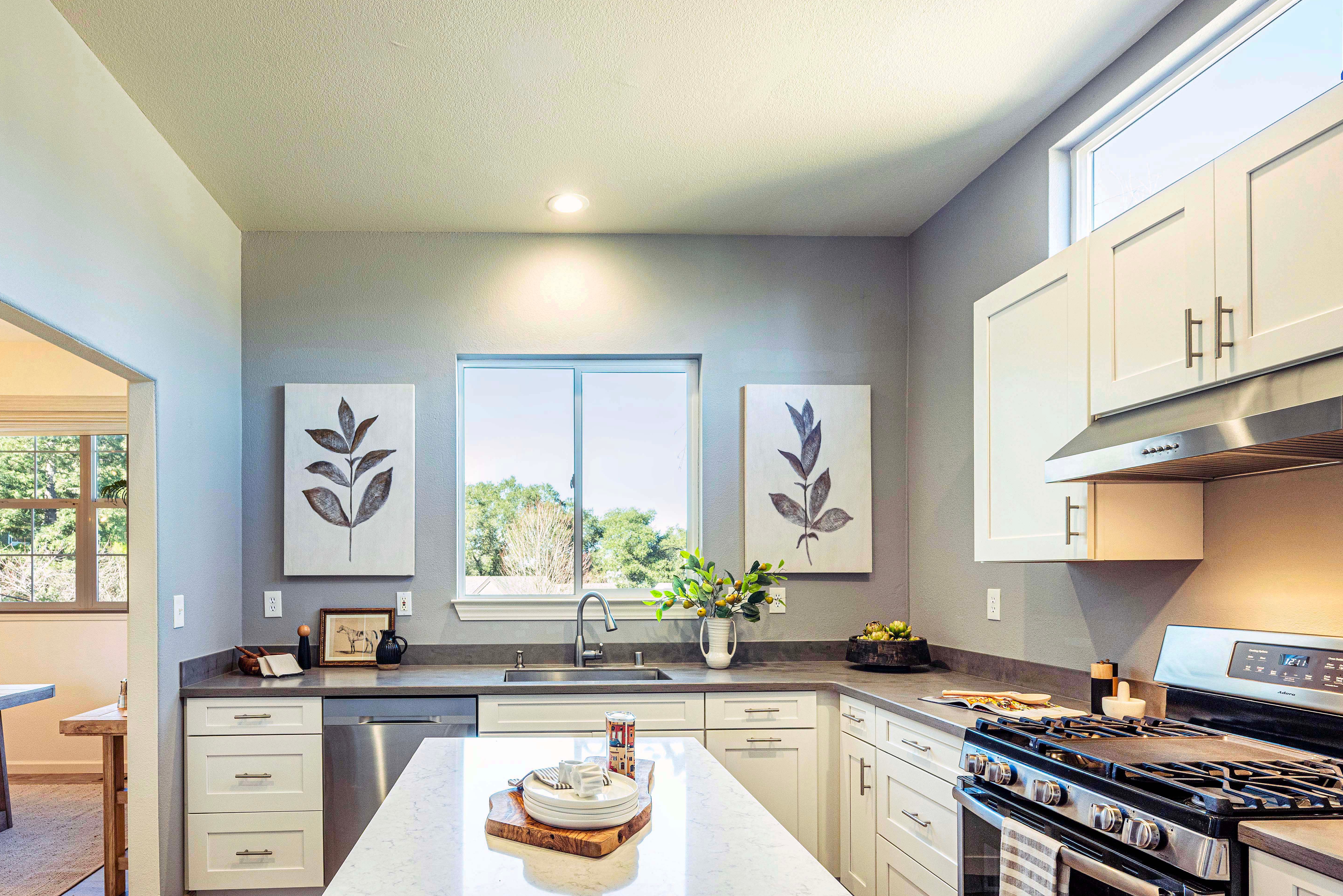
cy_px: 571
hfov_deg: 83.1
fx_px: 746
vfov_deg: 60.9
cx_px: 544
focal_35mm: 20
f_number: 9
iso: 250
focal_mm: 14
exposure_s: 1/8
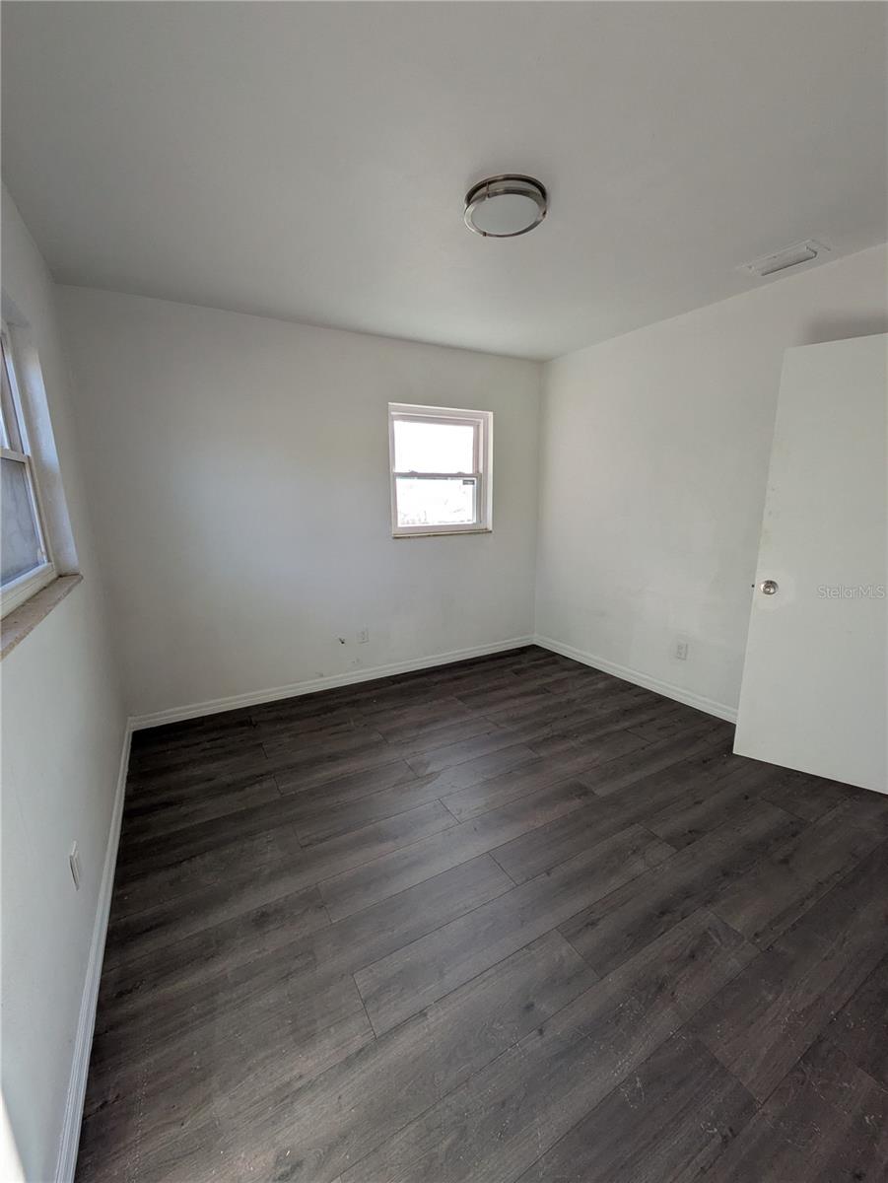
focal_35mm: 14
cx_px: 444
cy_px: 592
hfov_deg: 85.7
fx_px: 479
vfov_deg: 102.0
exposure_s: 1/203
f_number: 2.2
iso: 49
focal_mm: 1.83
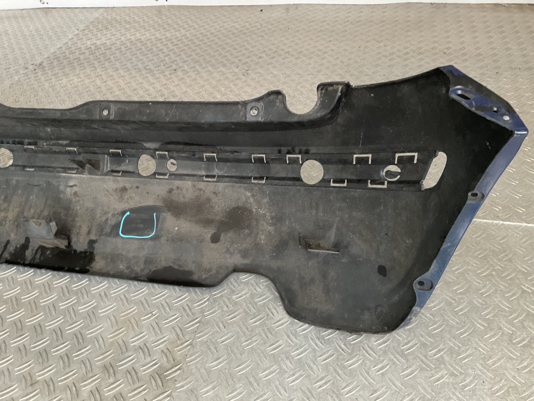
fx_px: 447
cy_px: 200
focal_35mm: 29
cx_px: 267
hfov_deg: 61.7
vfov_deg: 48.2
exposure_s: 1/50
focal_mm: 3
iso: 250
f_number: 1.8
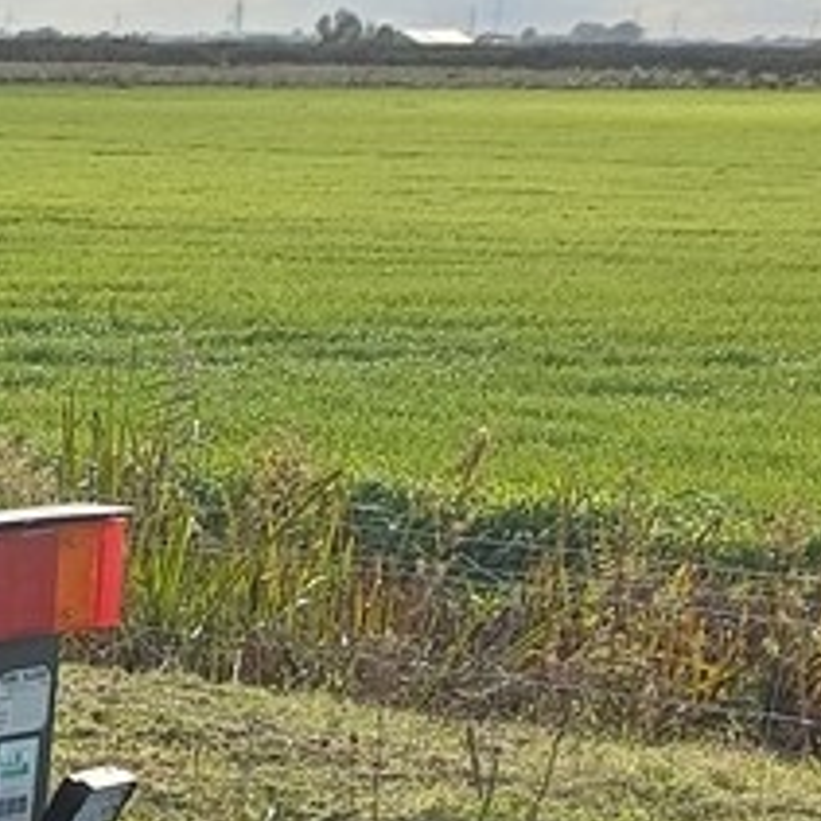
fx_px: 2871
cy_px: 1202
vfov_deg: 15.2
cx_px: -564
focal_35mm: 107
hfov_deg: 14.6
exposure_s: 1/519
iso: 50
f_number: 1.8
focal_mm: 4.65
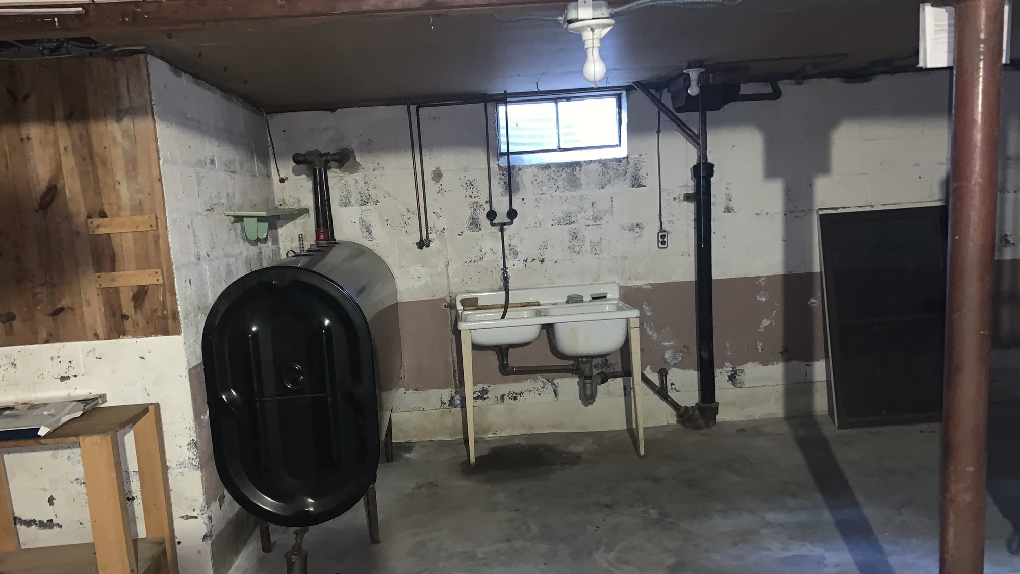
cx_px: 499
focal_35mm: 29
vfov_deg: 40.0
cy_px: 343
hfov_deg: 66.1
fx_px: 784
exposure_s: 1/5
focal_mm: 4.25
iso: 200
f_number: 1.8
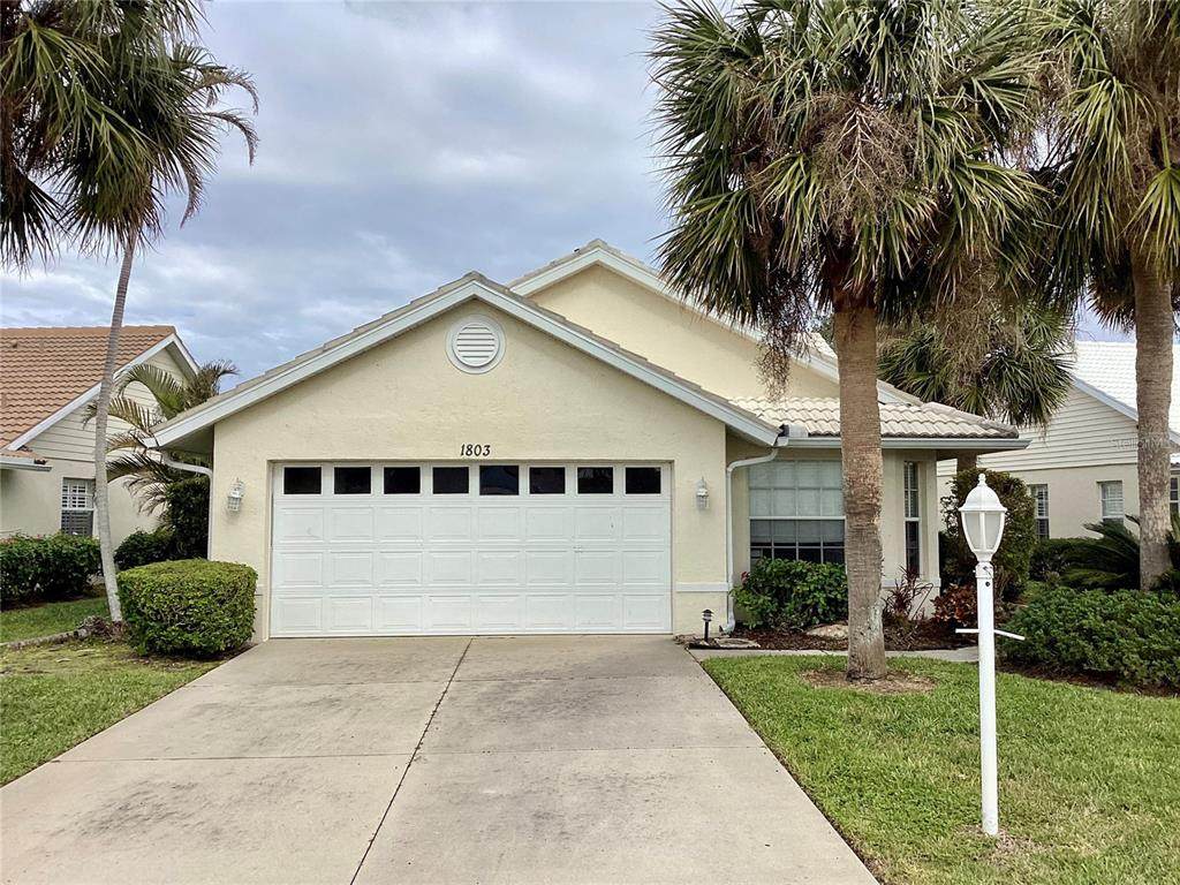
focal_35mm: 31
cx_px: 590
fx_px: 1057
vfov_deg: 45.4
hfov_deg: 58.4
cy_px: 442
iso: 25
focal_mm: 3.3
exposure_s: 1/1812
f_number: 2.4
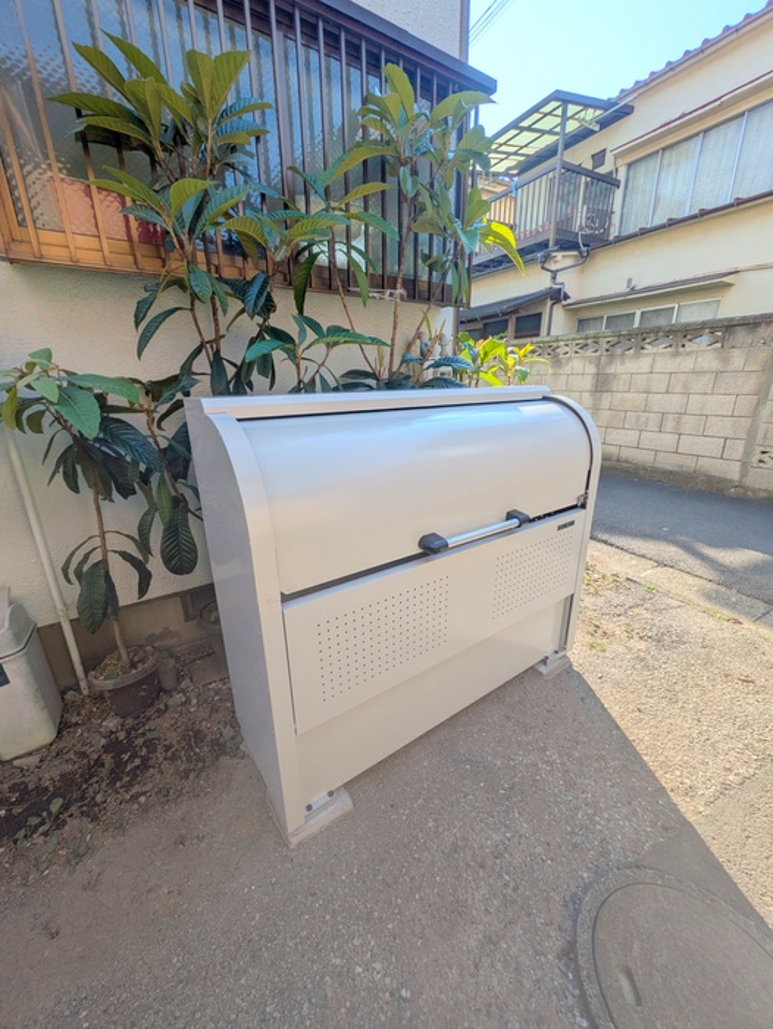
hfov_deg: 85.7
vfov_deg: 102.0
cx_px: 386
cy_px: 514
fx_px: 416
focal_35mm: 14
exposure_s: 1/1133
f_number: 2.2
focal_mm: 1.83
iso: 51
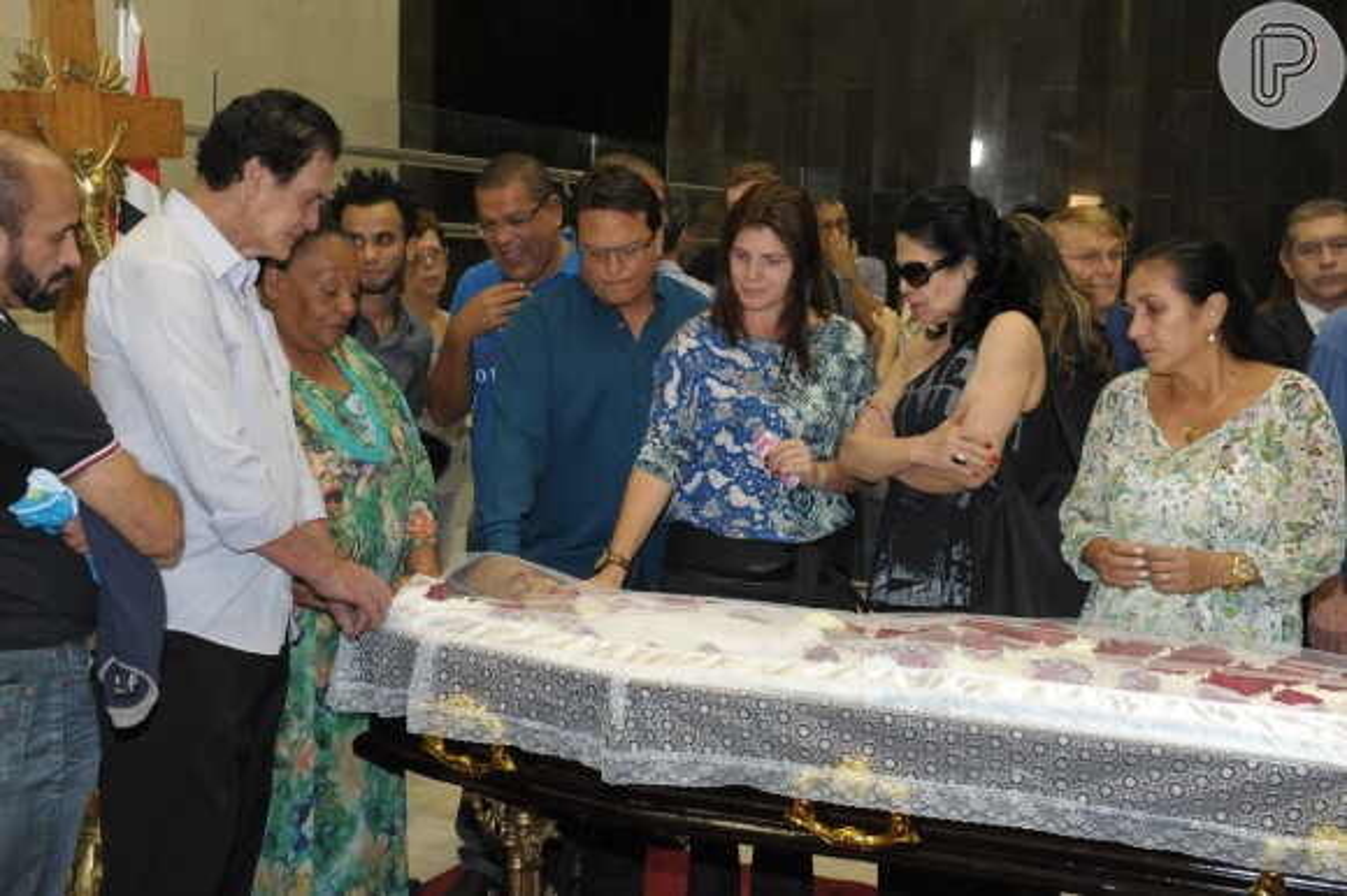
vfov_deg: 26.0
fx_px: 1944
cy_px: 448
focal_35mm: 52
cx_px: 674
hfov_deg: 38.2
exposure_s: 1/80
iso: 2000
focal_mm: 52
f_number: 5
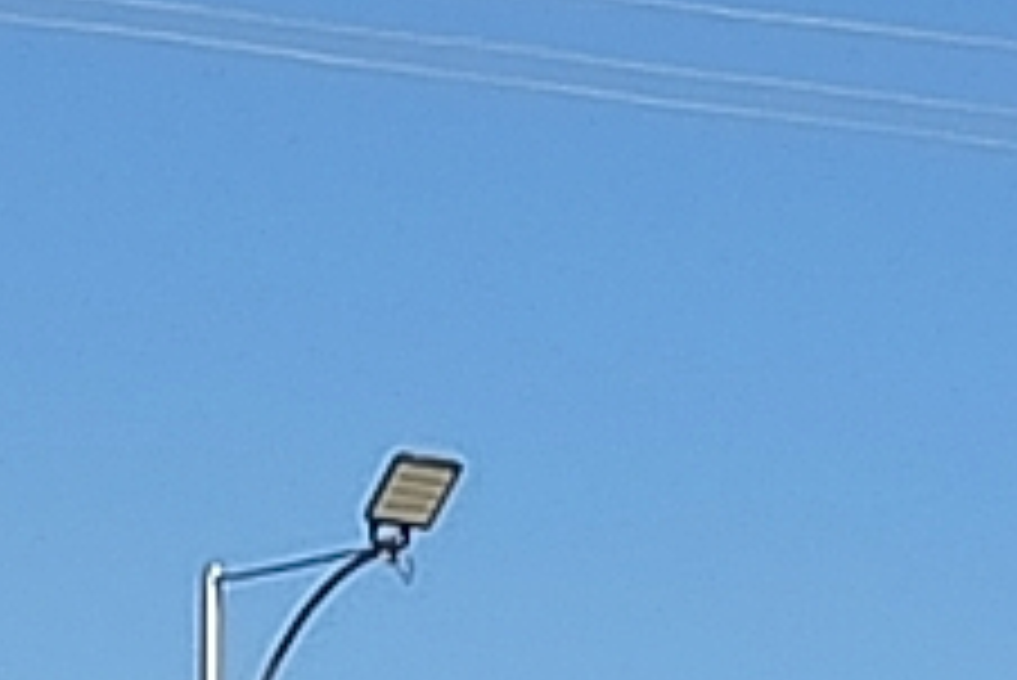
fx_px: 9159
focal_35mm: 324
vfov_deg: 4.0
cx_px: 2511
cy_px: 2670
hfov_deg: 6.1
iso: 76
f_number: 1.8
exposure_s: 1/10000
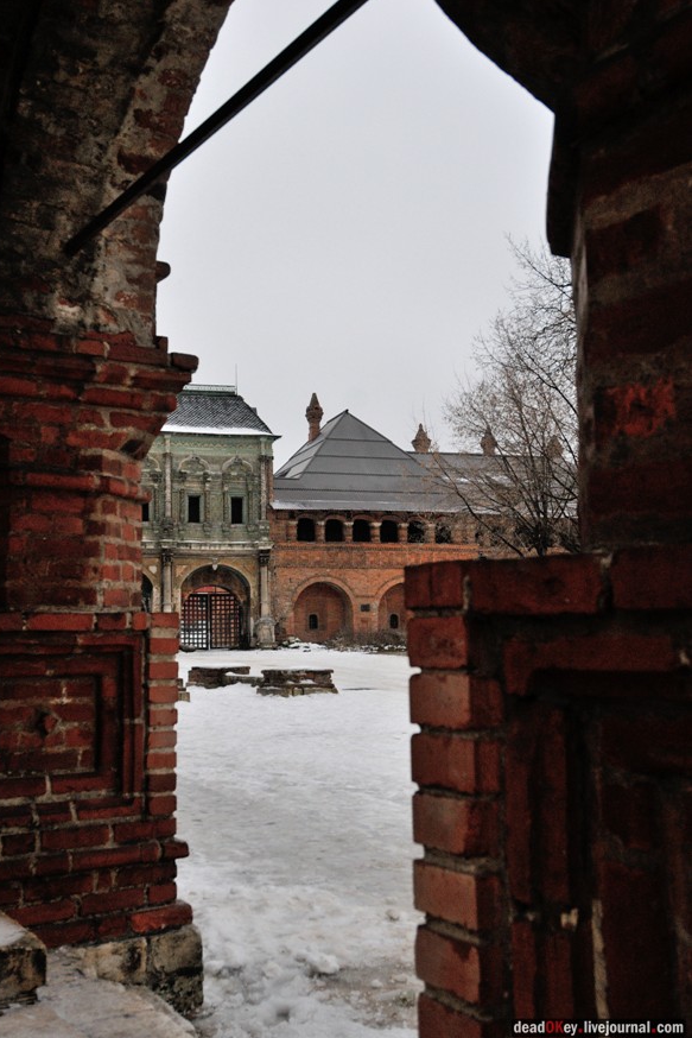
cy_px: 508
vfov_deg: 51.9
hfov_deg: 36.0
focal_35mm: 37
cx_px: 339
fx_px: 1066
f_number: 5
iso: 640
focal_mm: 24
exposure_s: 1/250
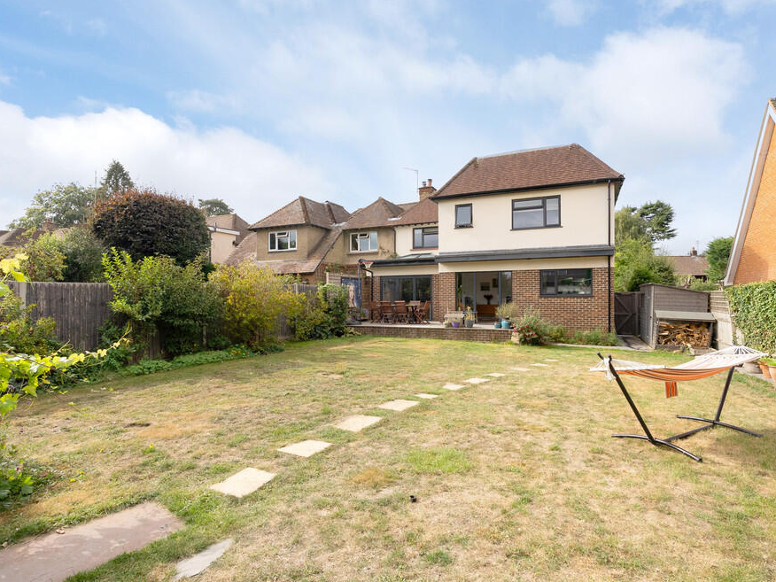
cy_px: 297
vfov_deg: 71.6
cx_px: 413
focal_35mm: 18
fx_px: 404
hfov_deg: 87.6
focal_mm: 16
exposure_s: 1/1250
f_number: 7.1
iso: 1250
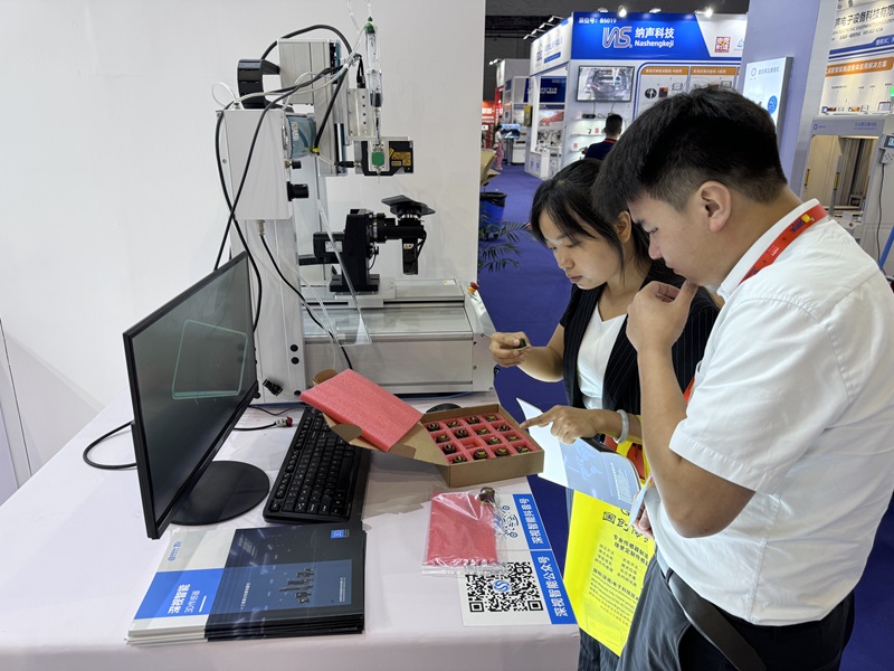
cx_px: 447
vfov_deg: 56.8
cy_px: 336
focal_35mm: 24
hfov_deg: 71.6
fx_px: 620
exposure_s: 1/100
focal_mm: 6.76
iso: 100
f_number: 1.78
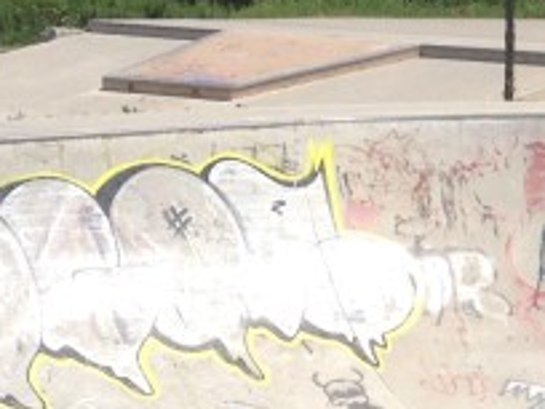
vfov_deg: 8.4
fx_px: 2771
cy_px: 200
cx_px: 868
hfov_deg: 10.7
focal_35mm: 176
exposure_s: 1/2304
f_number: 2.4
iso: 50
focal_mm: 4.28
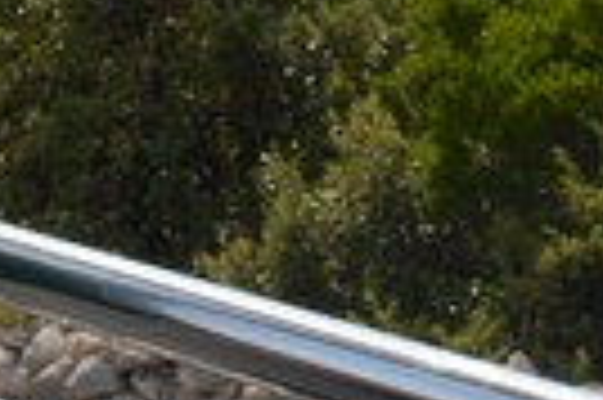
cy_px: 306
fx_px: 4049
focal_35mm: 242
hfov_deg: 7.8
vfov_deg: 5.7
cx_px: -886
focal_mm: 24
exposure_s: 1/320
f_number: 9
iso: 100
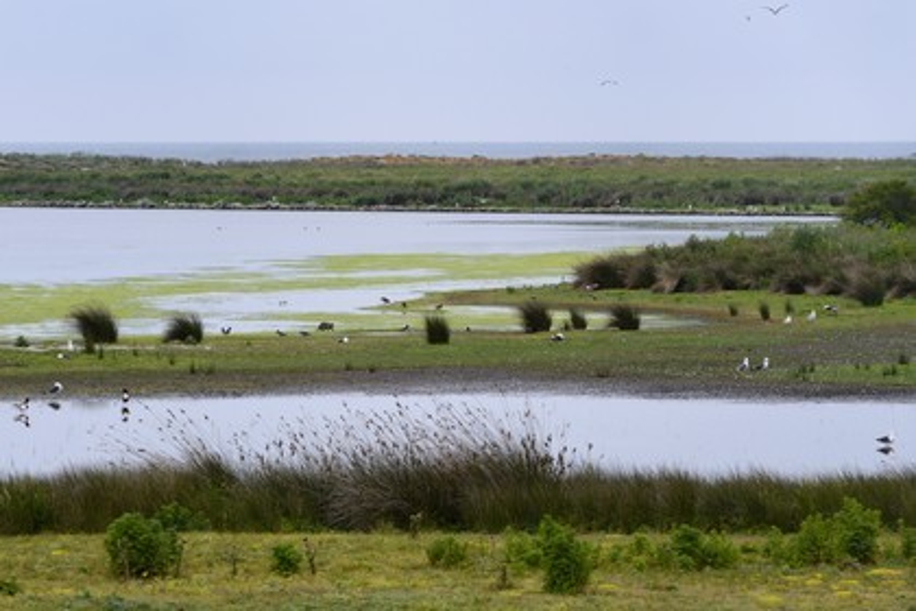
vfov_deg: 6.9
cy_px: 306
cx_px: 458
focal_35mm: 200
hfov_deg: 10.3
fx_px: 5088
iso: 800
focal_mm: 200
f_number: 10
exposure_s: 1/500
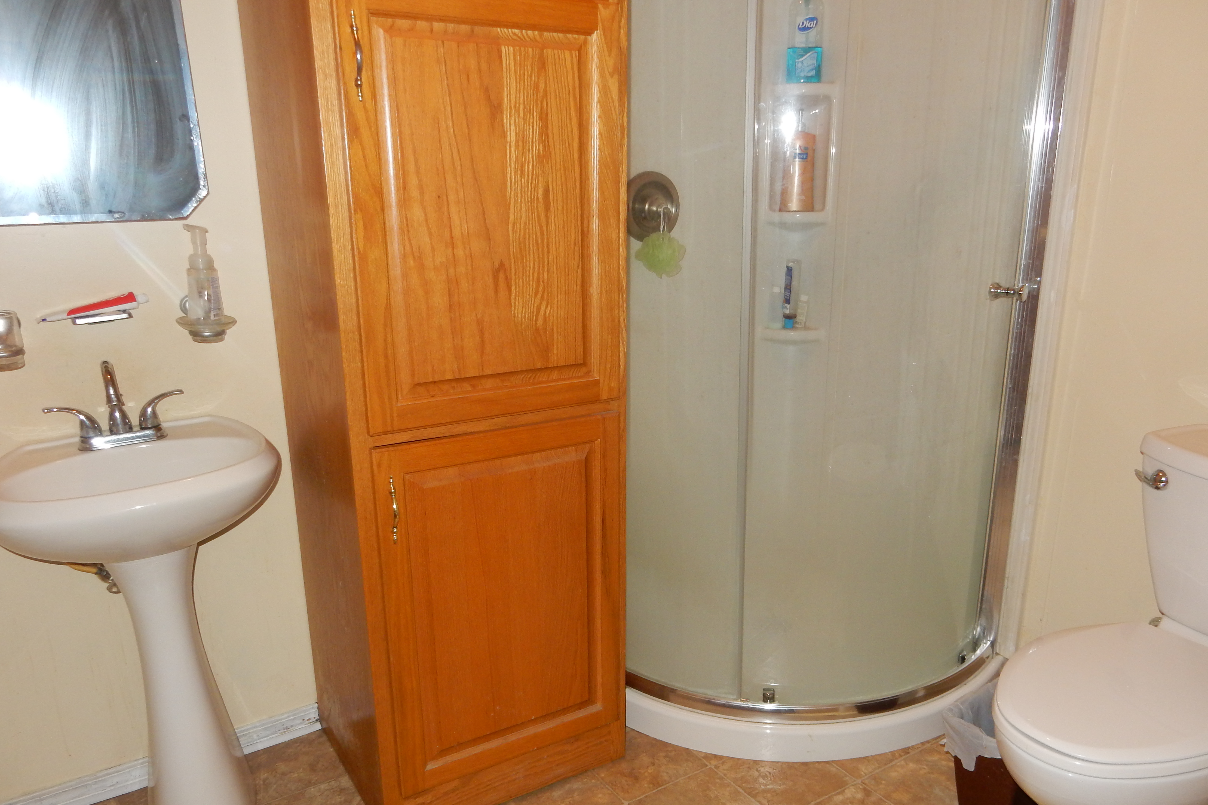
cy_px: 466
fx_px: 906
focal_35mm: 27
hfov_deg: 67.4
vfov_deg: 47.7
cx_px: 626
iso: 200
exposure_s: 1/30
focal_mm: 4.5
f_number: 3.7
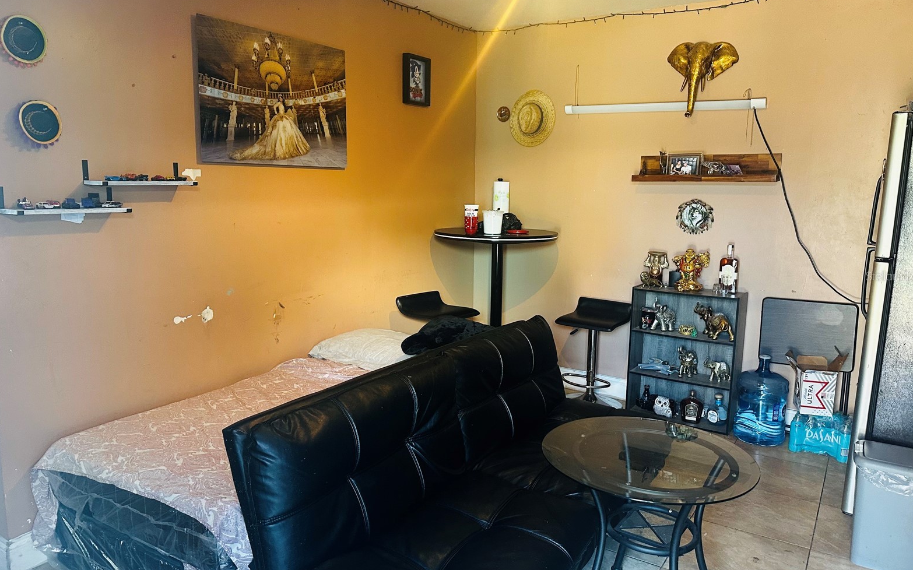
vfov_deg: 47.6
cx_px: 454
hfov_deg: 70.4
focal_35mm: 26
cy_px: 276
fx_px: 647
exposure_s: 1/60
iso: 400
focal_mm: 6.86
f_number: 1.78
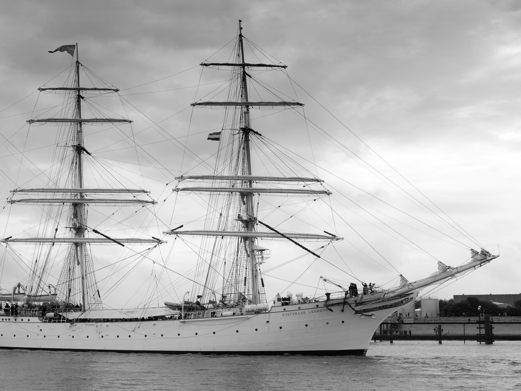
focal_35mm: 45
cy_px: 218
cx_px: 191
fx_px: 677
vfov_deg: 32.2
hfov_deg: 41.7
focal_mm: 24
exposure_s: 1/640
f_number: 6.3
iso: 100
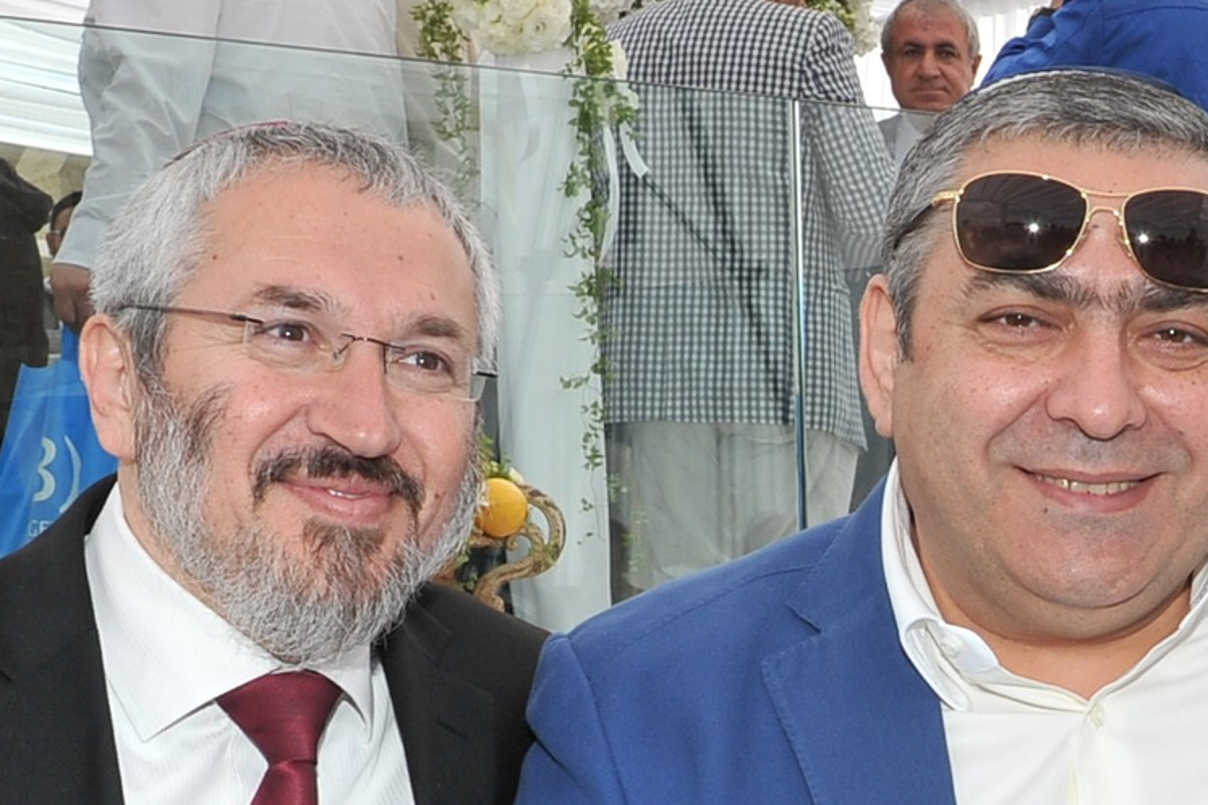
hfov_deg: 19.1
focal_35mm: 103
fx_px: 3455
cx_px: 1305
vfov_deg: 13.0
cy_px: 929
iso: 500
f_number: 14
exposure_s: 1/250
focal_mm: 30
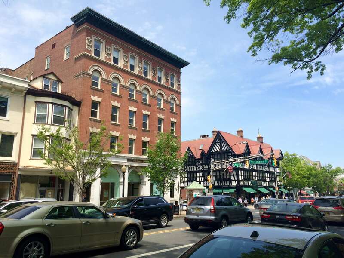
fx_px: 288
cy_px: 129
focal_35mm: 29
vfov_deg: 48.2
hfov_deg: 61.7
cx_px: 172
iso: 32
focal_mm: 4.15
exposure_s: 1/1580
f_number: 2.2
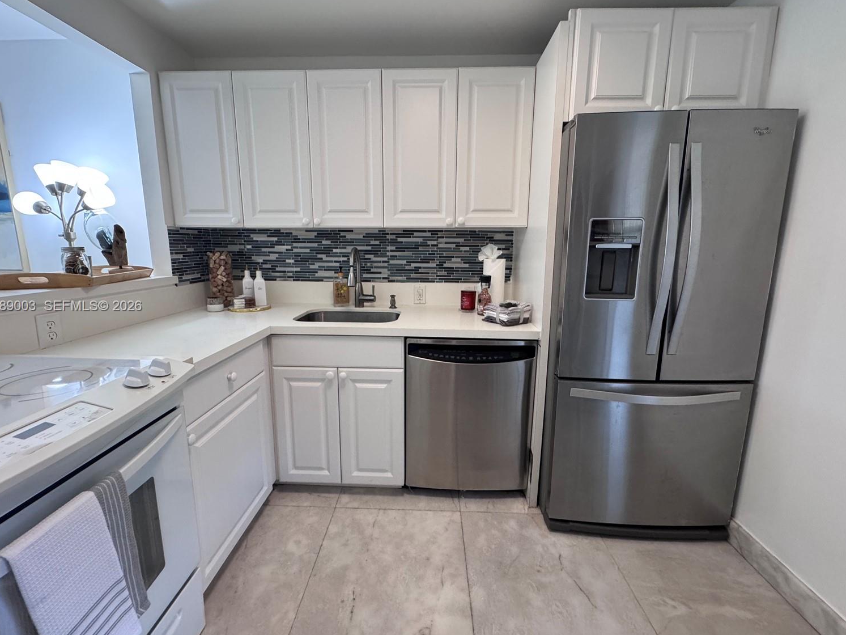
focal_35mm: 15
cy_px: 307
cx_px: 419
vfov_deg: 81.7
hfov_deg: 98.2
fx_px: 367
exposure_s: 1/120
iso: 320
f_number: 2.2
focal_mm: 2.22
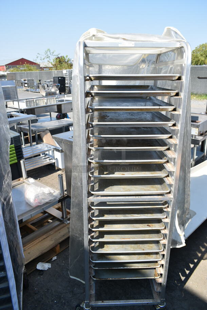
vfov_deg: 67.3
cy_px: 155
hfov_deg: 48.0
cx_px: 104
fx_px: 233
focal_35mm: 27
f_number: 7.1
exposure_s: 1/160
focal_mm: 18
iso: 100
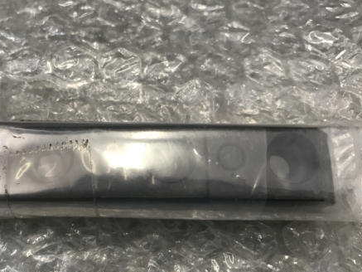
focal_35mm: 41
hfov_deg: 44.7
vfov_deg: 35.1
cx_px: 106
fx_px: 429
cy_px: 145
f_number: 1.8
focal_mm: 3.99
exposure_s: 1/40
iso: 25
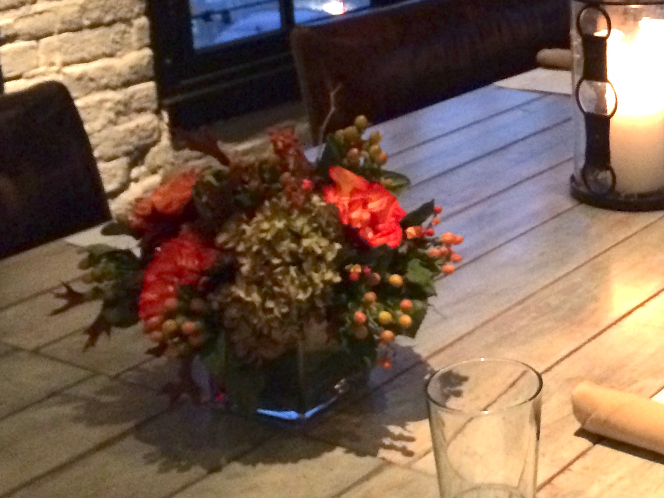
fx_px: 1419
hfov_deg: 25.0
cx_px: 672
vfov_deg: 19.7
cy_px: 117
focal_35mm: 74
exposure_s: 1/15
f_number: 2.2
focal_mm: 4.15
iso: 320
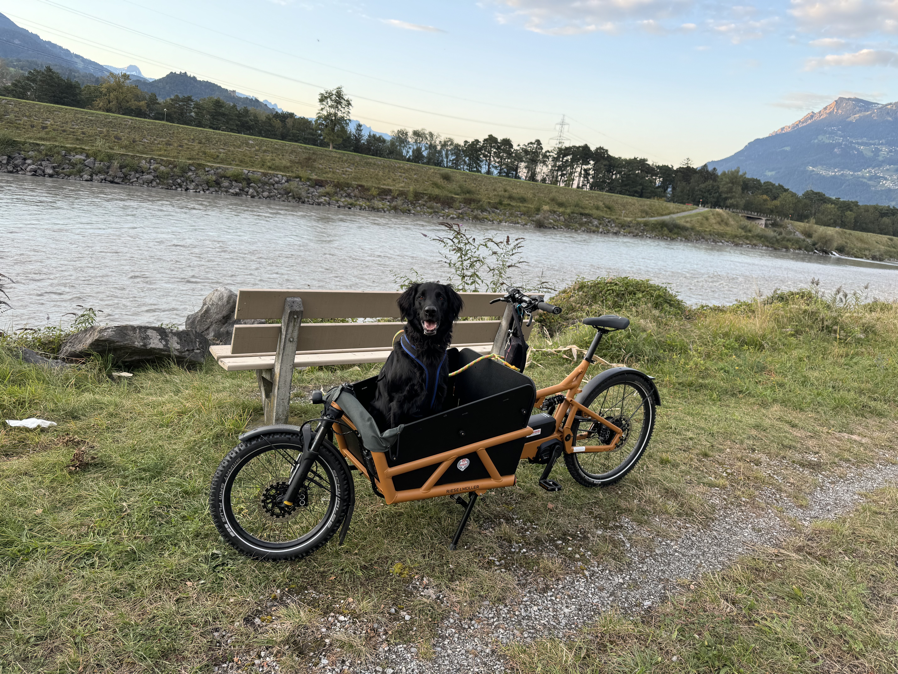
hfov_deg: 71.6
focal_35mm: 24
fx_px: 623
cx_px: 449
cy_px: 337
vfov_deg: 56.8
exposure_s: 1/157
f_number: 1.78
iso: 64
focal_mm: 6.76
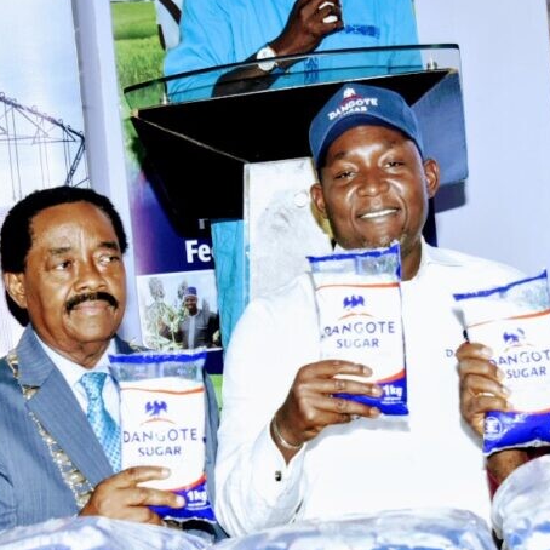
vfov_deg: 14.6
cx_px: 227
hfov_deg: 14.6
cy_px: 400
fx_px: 2139
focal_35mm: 119
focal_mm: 62
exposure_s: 1/100
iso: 3200
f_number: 8
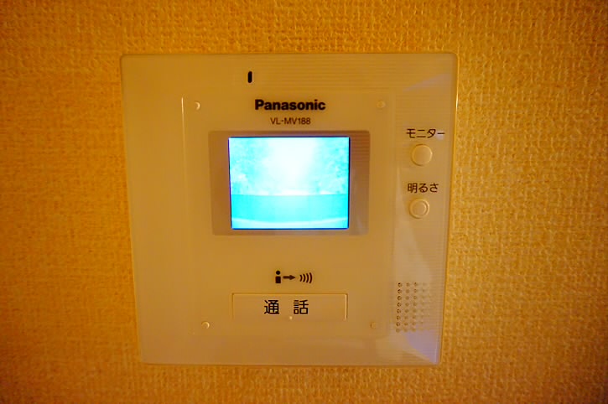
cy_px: 202
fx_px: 405
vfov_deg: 53.0
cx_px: 304
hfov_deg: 73.8
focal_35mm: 24
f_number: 3.5
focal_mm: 16
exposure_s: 1/60
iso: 3200
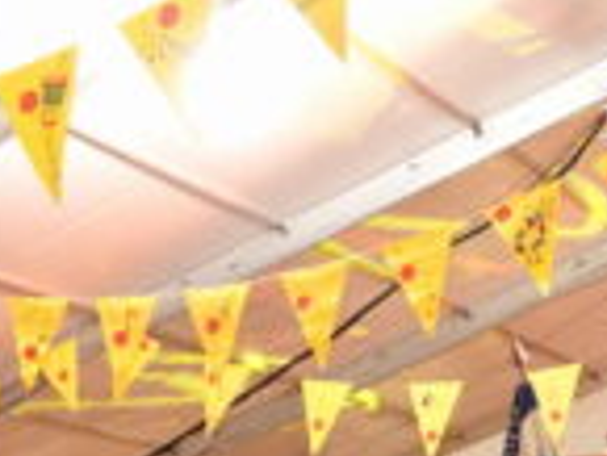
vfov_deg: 11.5
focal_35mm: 116
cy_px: 902
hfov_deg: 16.2
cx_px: -147
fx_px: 2036
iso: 1250
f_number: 2.5
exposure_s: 1/40
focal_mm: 9.81
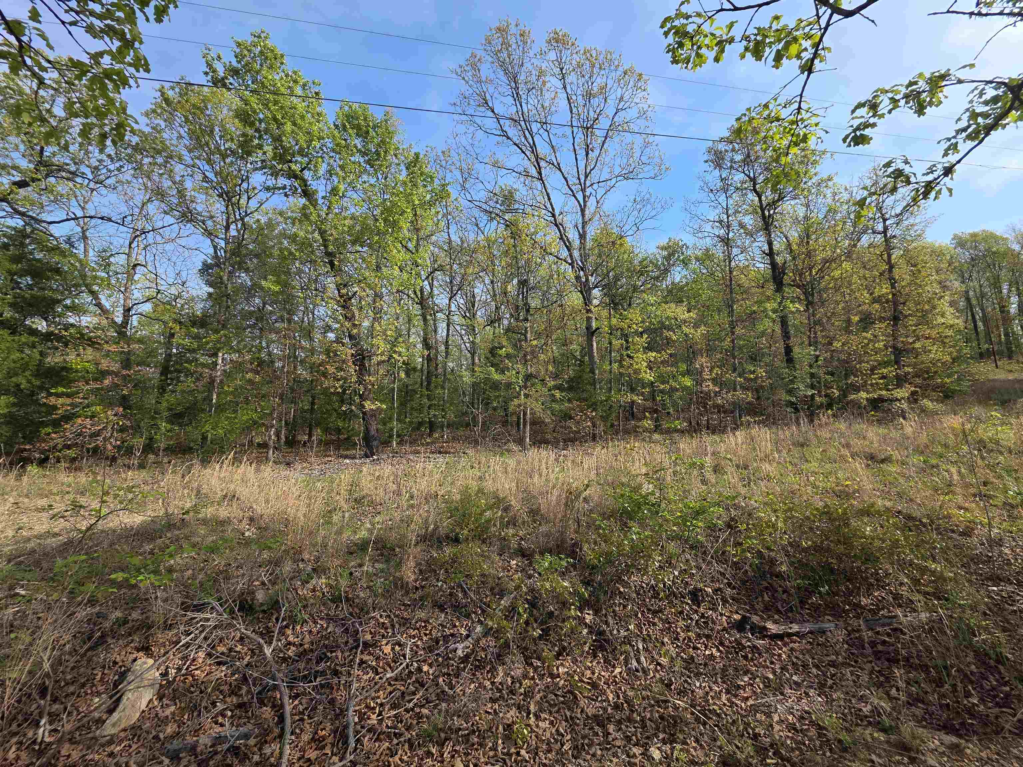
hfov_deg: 106.2
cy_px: 384
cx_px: 512
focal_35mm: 13
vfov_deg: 89.9
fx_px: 384
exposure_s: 1/934
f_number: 1.9
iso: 40
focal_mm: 2.2
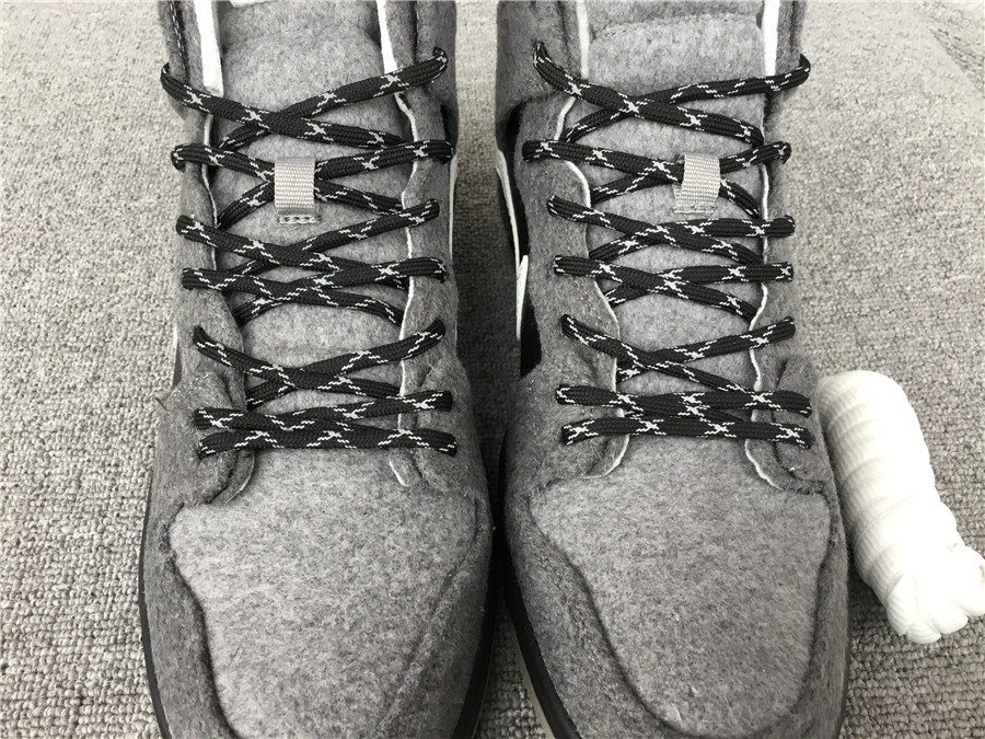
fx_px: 882
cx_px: 492
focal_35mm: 31
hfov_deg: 58.4
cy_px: 370
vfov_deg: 45.4
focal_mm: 3.3
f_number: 2.4
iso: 32
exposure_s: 1/33
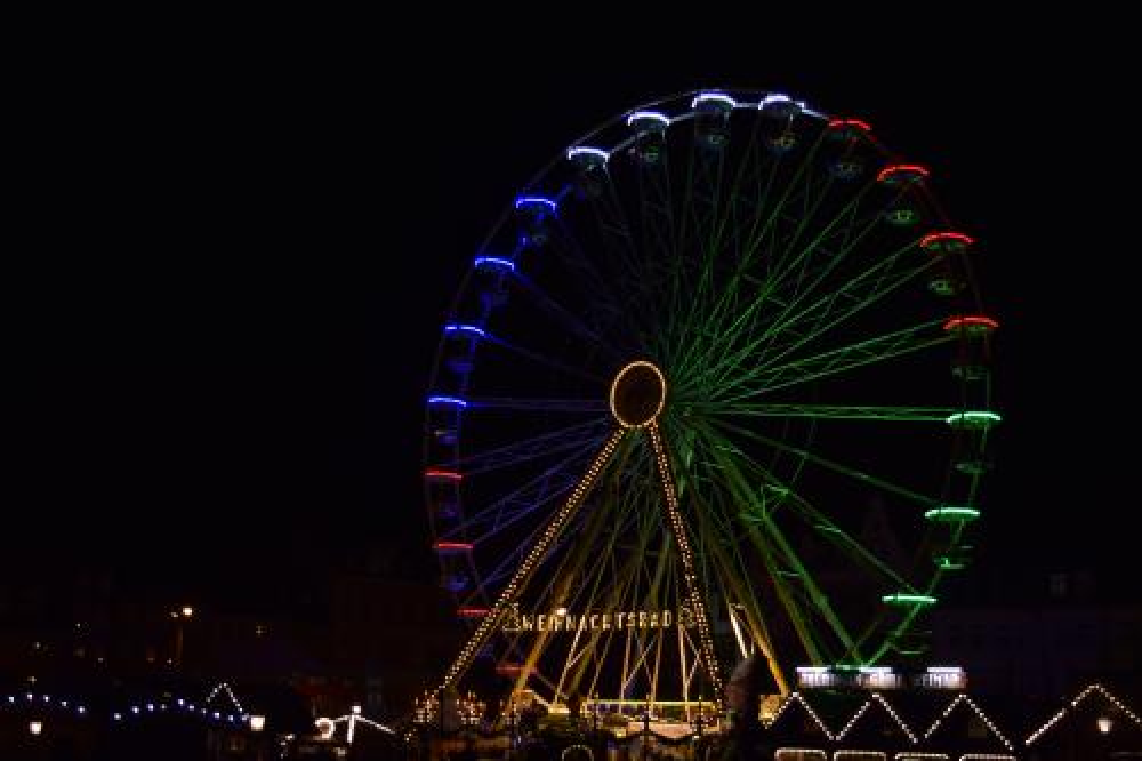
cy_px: 380
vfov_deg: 28.1
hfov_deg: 41.1
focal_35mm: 48
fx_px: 1522
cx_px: 571
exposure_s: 1/50
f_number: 4.5
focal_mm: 32
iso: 250
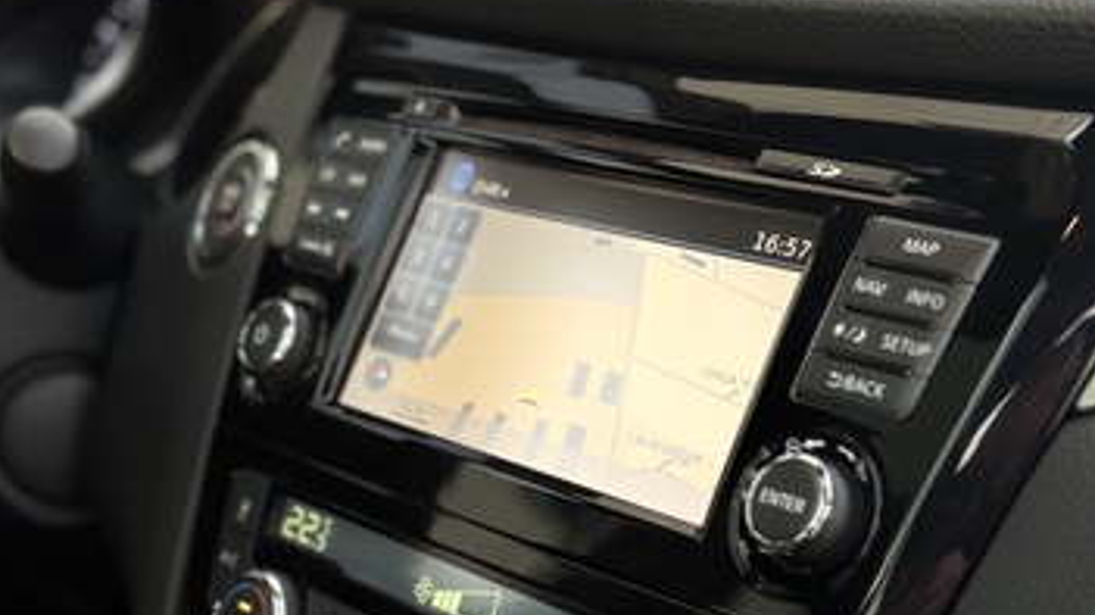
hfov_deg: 29.8
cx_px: 544
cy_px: 499
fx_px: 2060
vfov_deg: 16.8
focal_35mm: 71
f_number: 1.78
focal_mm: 6.76
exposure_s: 1/121
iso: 64
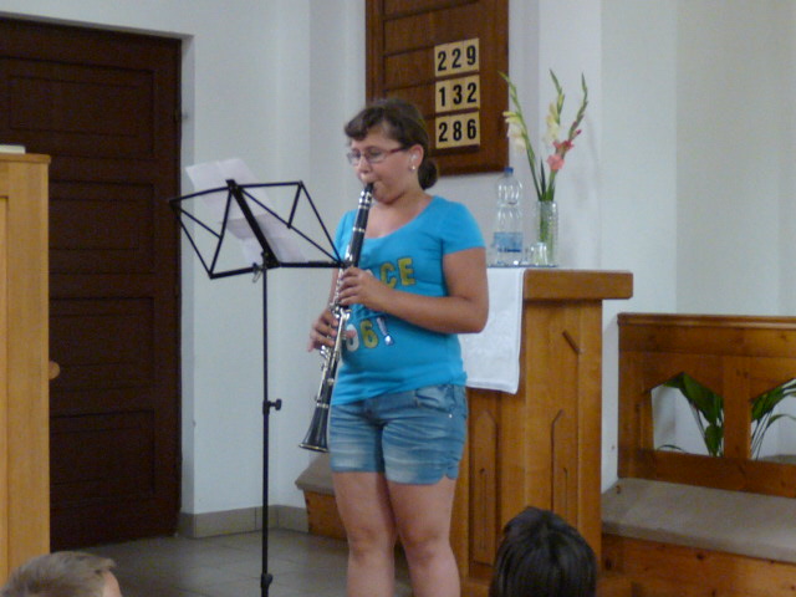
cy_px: 298
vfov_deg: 22.3
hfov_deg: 29.4
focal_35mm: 66
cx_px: 398
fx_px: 1518
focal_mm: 6.6
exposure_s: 1/10
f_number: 3
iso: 400
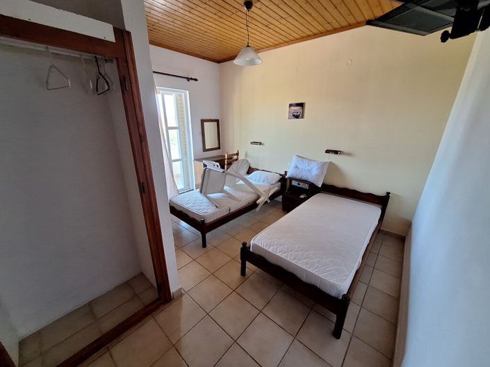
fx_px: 184
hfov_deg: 106.2
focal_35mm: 13
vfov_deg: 89.9
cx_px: 245
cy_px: 184
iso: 200
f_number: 2.2
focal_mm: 1.74
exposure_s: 1/50
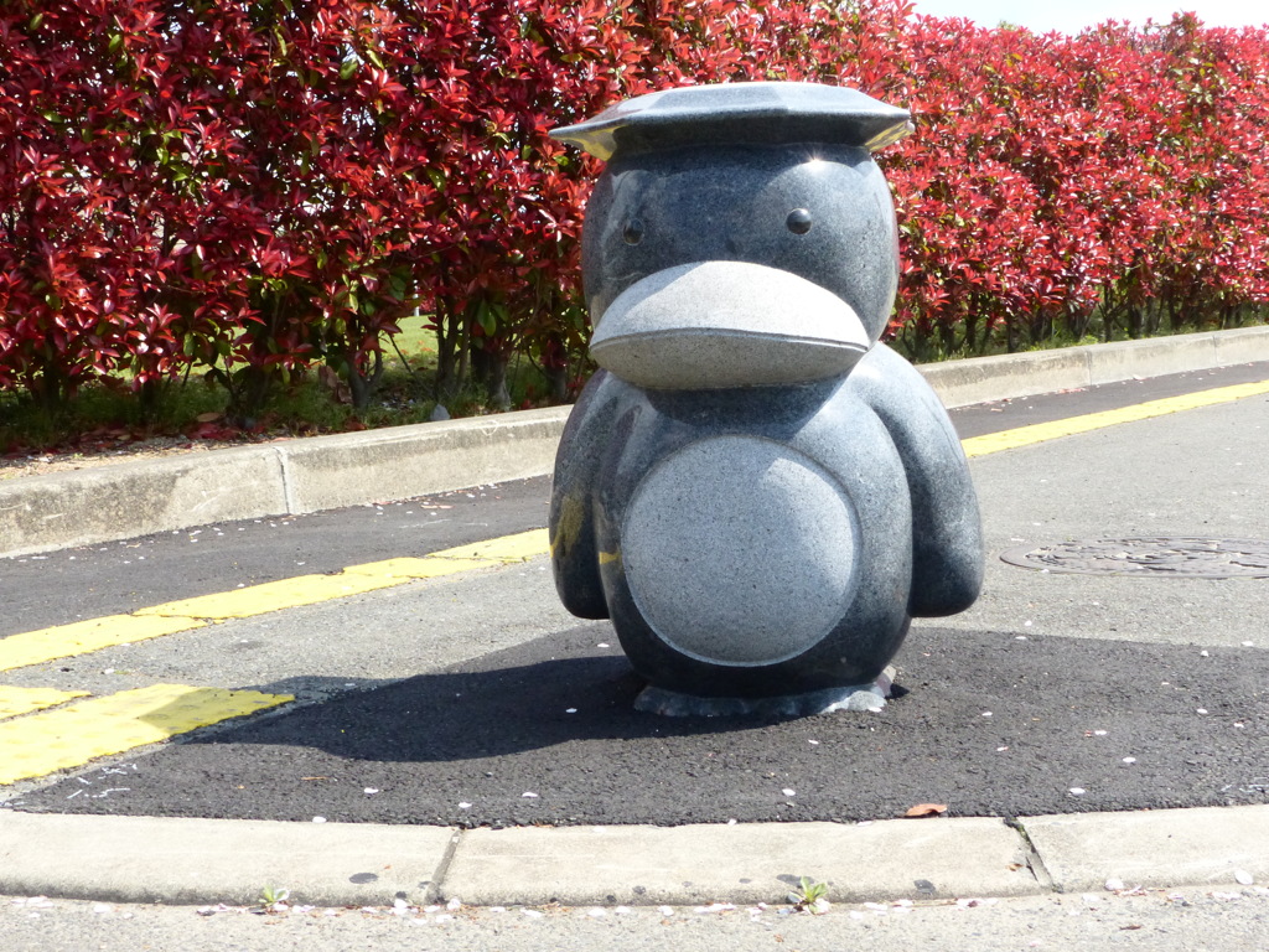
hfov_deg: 34.3
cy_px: 476
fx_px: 2053
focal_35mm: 56
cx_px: 634
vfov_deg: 26.1
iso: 400
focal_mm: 10.1
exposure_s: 1/500
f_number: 8
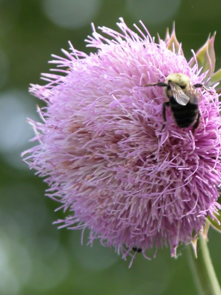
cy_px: 100
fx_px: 4445
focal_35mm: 522
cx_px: 166
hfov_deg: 2.8
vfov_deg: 3.8
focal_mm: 71.2
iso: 100
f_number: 4.2
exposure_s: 1/204
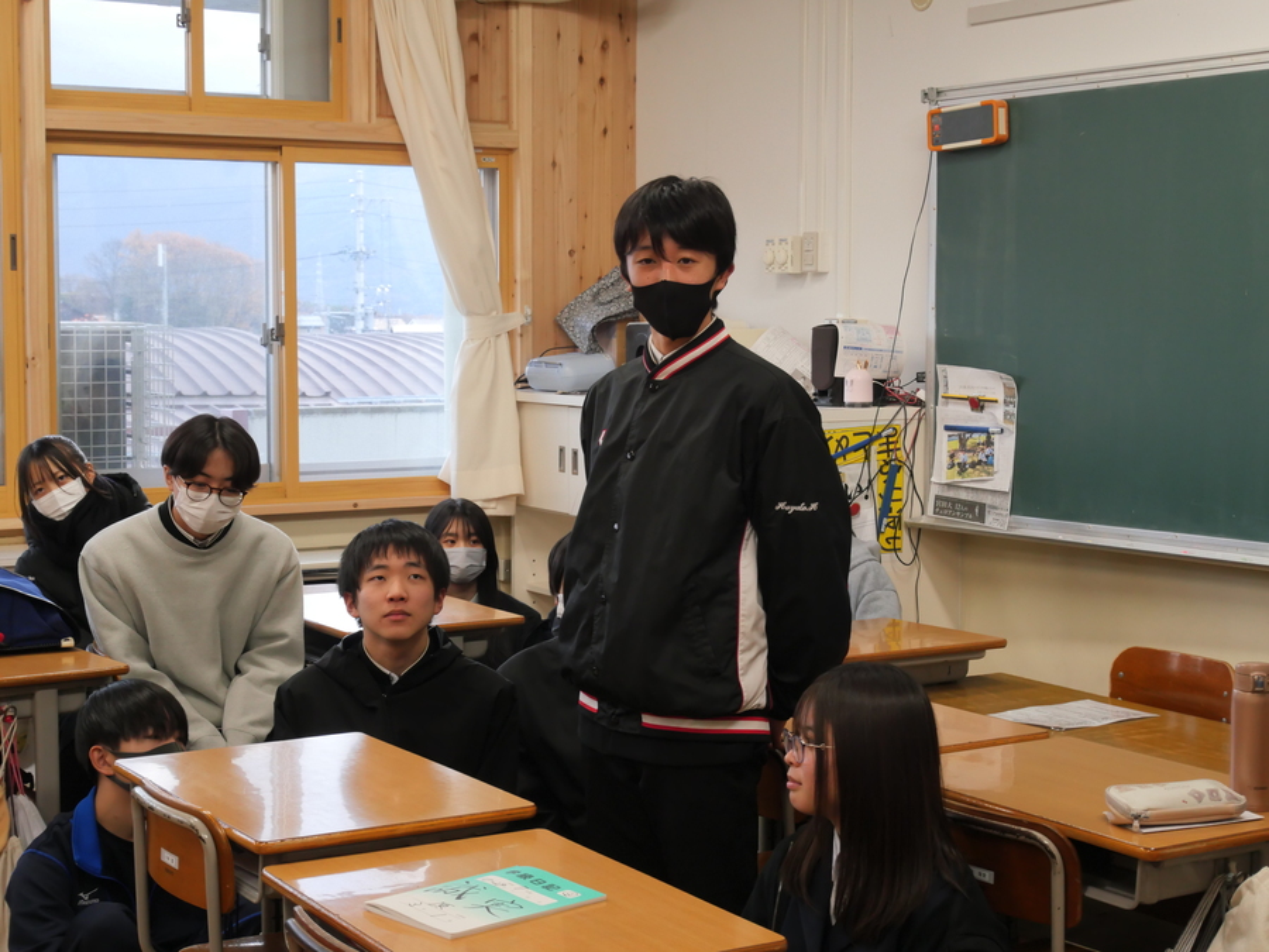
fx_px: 2126
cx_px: 634
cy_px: 476
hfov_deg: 33.2
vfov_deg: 25.2
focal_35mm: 58
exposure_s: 1/60
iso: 1250
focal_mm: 29
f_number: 5.5
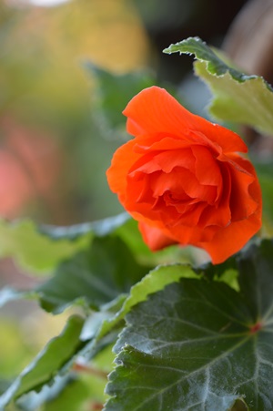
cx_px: 136
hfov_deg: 10.7
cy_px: 206
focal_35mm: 128
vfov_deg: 16.1
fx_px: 1452
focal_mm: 85
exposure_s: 1/125
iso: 220
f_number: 5
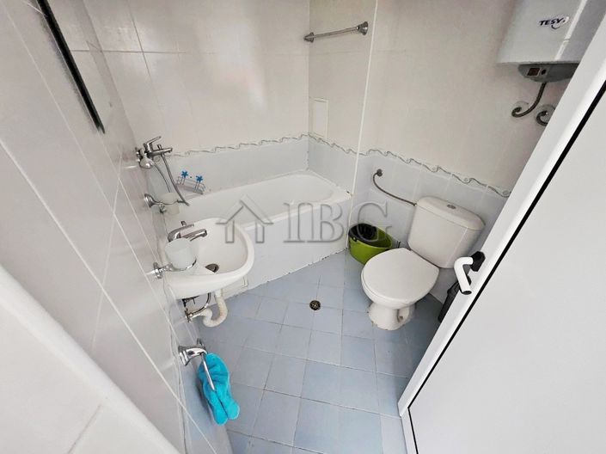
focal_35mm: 13
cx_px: 303
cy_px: 227
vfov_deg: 89.9
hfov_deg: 106.2
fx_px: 227
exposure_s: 1/25
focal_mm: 1.7
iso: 1000
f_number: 2.2
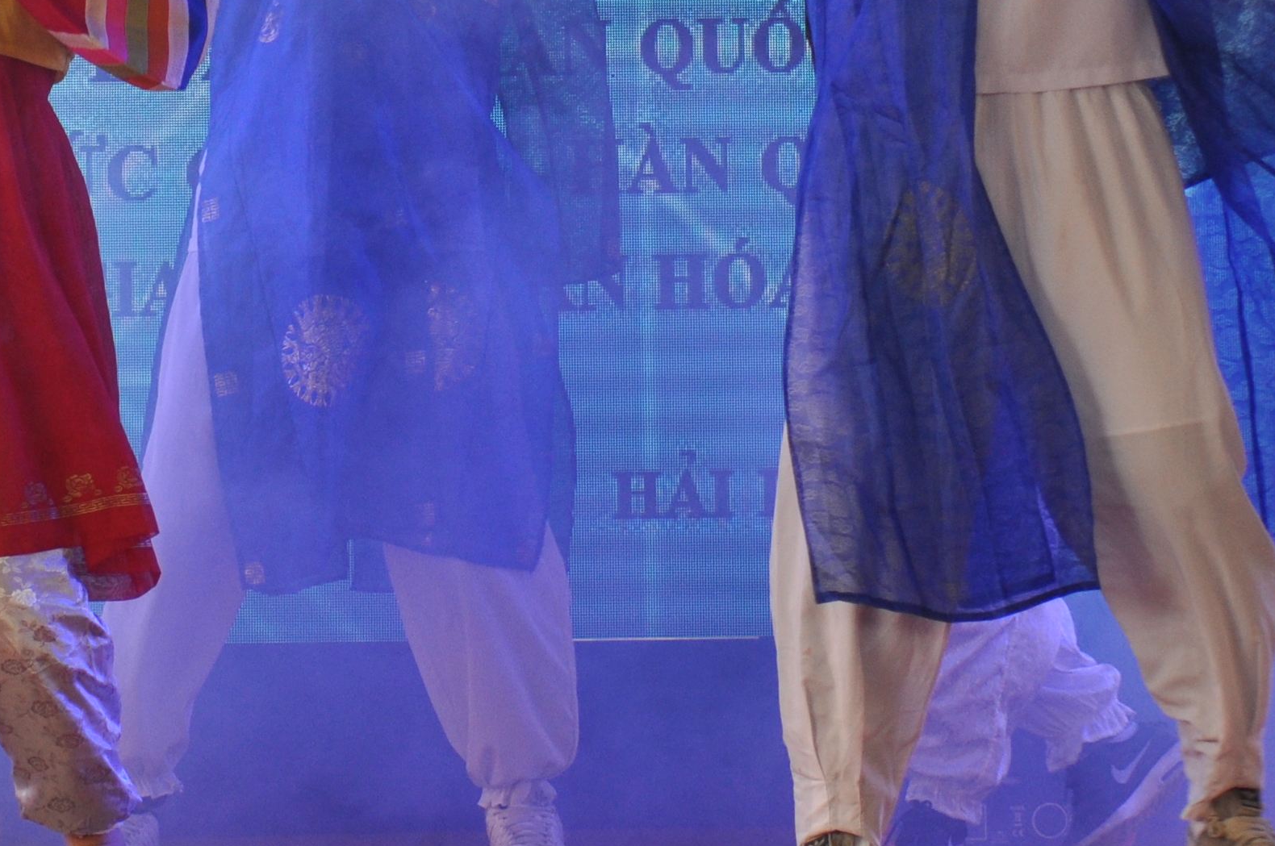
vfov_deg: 4.8
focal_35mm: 285
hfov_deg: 7.2
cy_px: -139
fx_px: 10080
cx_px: 344
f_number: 4.5
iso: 400
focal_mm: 70
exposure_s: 1/320
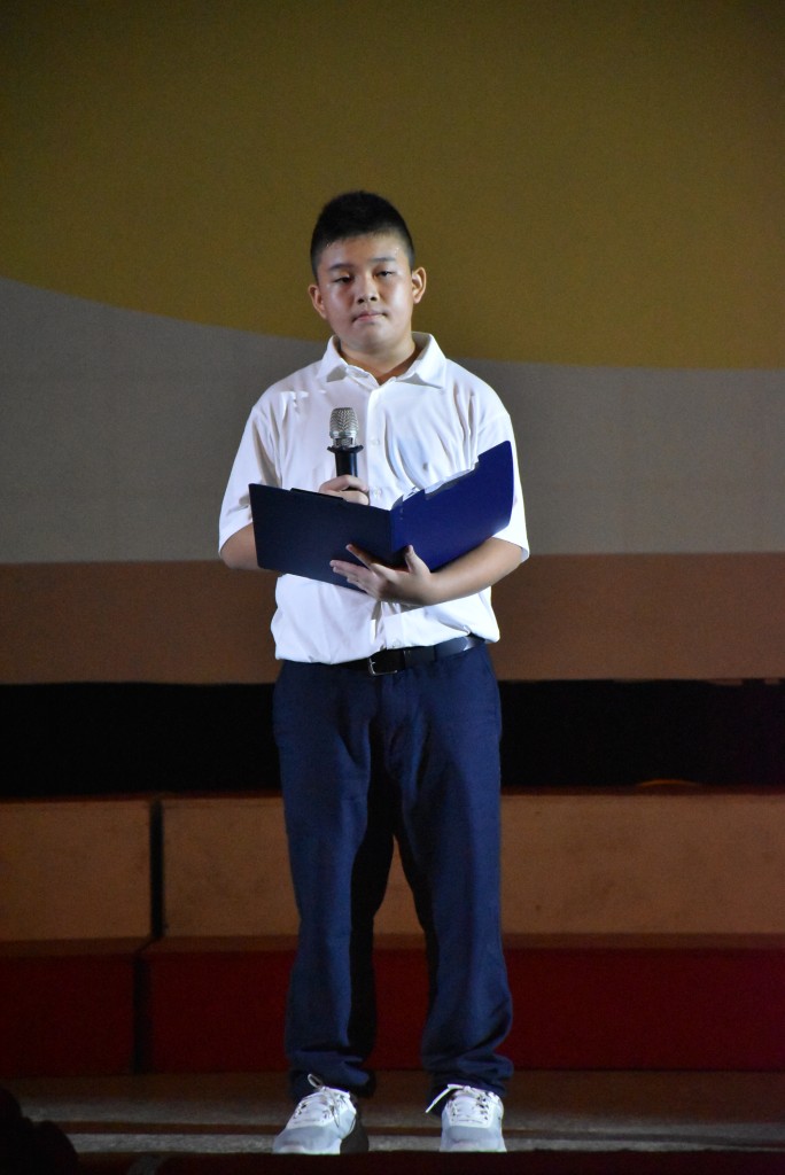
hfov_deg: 6.6
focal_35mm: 210
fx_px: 6859
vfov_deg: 9.8
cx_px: 392
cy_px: 588
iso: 8000
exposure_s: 1/2000
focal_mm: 140
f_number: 5.6
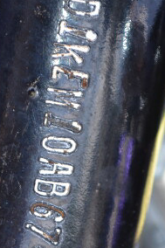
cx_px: 80
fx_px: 1600
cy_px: 148
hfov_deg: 5.9
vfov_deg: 8.9
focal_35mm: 232
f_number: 5.6
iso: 280
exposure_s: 1/125
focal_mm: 55
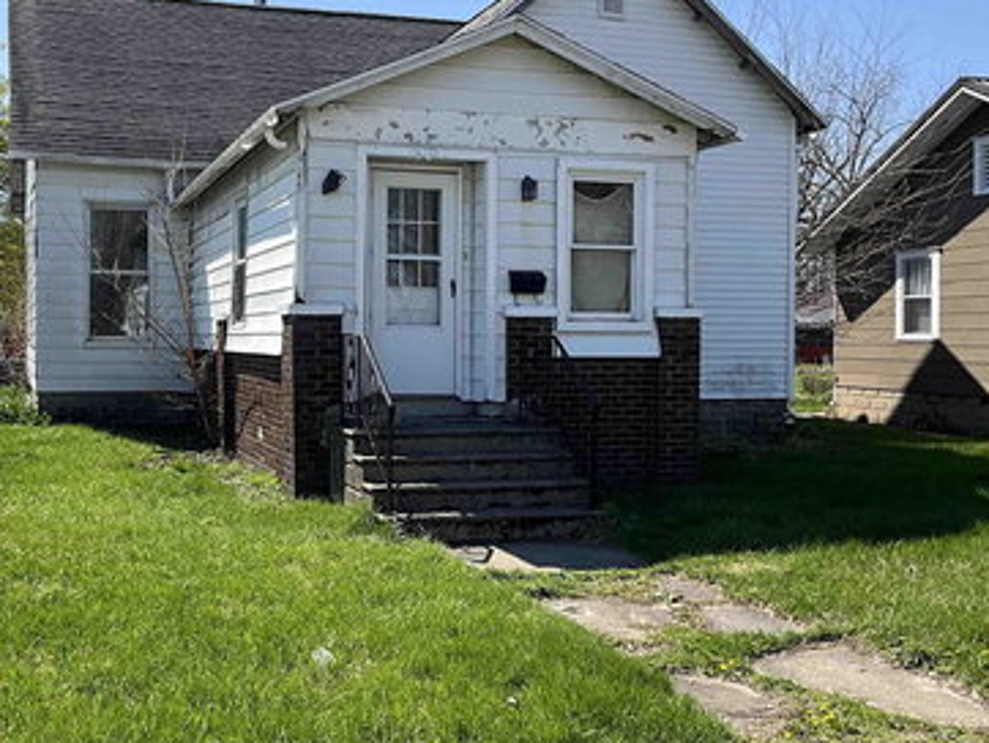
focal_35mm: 41
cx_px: 358
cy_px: 341
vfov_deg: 35.2
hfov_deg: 45.3
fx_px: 1172
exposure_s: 1/1377
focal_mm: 3
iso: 25
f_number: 1.8
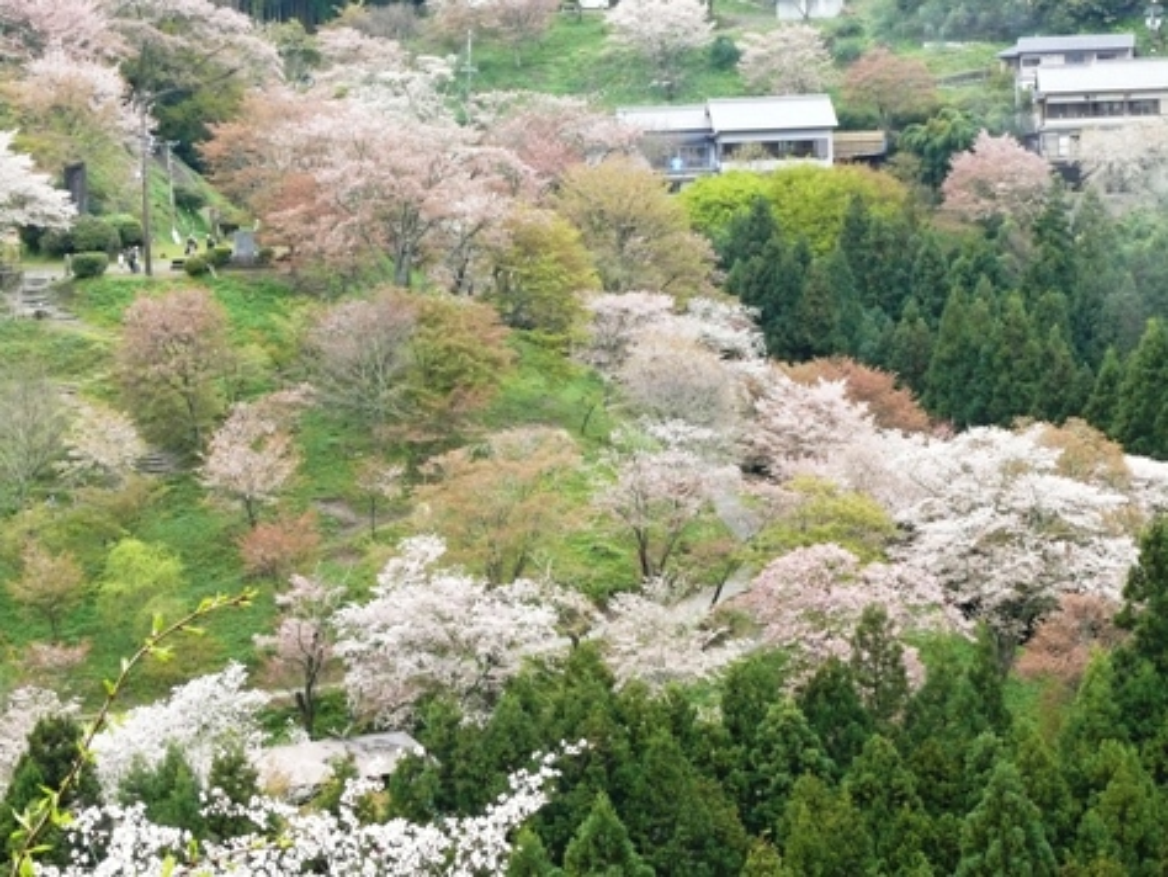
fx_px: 3781
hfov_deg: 17.6
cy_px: 438
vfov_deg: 13.2
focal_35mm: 112
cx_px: 584
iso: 400
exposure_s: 1/60
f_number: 11
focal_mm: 23.6
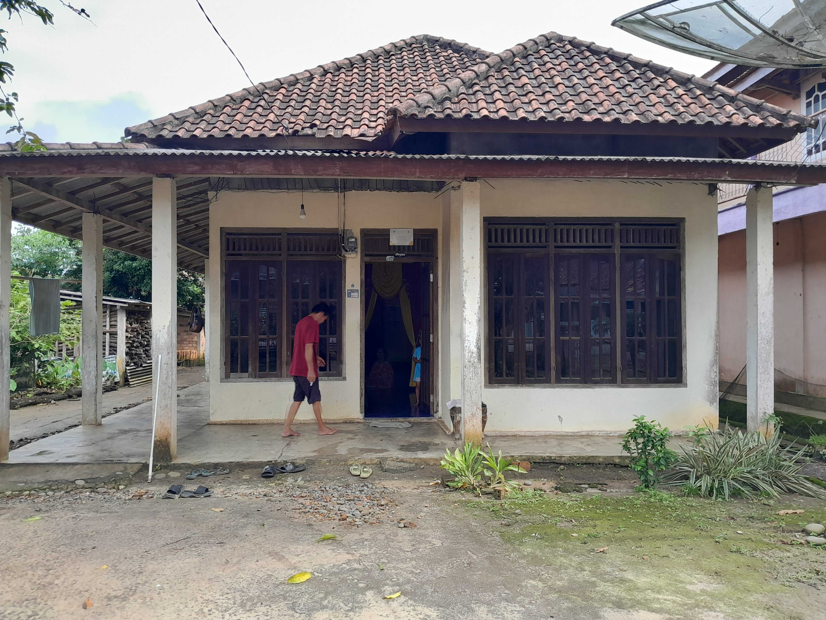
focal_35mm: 26
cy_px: 310
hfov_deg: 67.3
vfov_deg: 53.1
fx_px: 620
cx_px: 413
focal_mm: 3.98
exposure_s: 1/100
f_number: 1.8
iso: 40
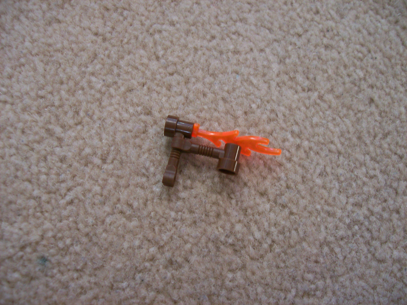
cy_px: 152
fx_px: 423
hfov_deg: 51.4
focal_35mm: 36
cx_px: 204
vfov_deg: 39.6
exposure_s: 1/32
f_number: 2.7
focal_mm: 6
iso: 80
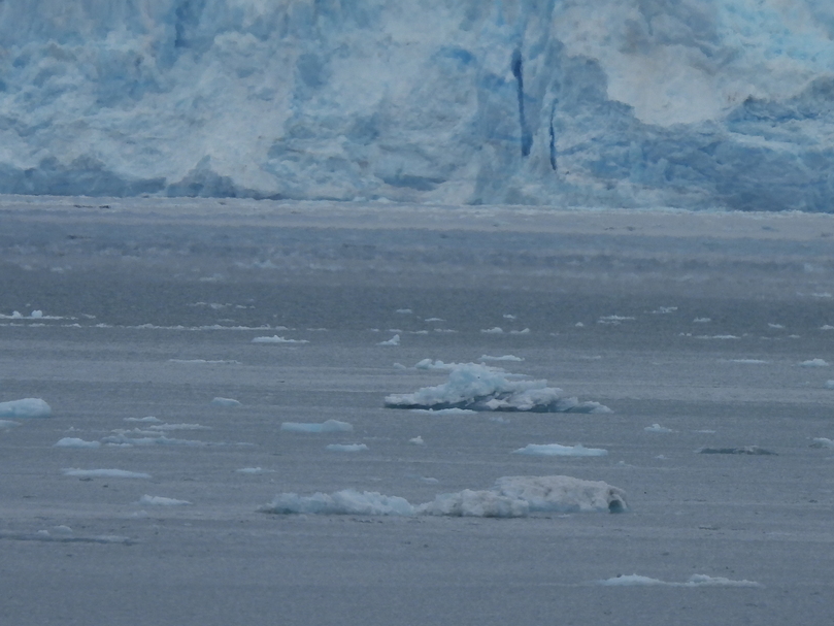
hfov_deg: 1.1
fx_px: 41952
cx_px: 386
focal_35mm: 1741
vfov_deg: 0.9
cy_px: 147
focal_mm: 196
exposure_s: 1/500
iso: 110
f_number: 5.6
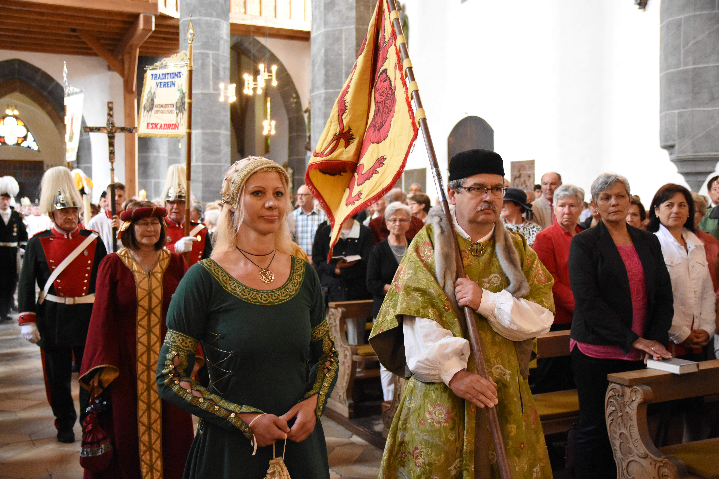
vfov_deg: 34.2
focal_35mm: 39
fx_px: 779
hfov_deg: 49.6
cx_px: 360
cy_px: 240
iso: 4000
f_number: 2.8
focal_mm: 26
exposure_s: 1/250
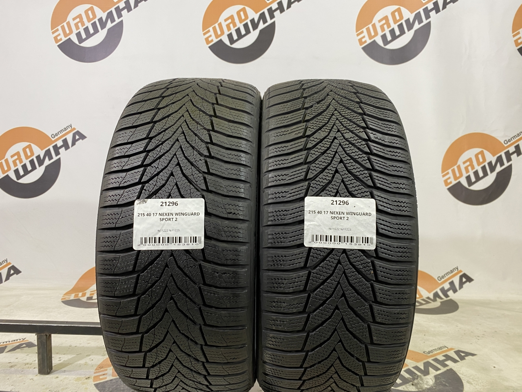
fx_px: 392
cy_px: 196
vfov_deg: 53.1
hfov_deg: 67.3
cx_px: 261
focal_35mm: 26
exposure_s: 1/50
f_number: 1.8
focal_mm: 4.25
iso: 64
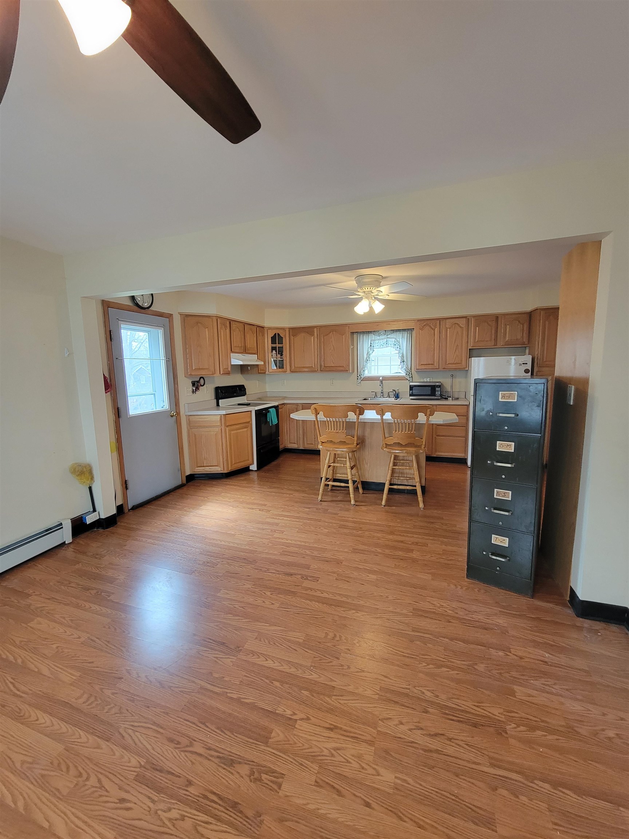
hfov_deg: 89.9
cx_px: 314
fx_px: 315
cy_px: 420
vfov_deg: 106.2
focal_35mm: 13
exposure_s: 1/60
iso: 200
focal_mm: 2.2
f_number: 2.2
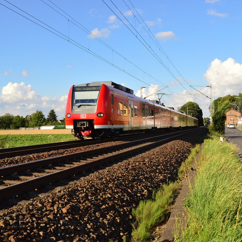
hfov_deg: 36.0
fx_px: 372
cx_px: 134
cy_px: 123
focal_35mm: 47
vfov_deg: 36.1
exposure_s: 1/500
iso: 200
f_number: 8
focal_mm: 24
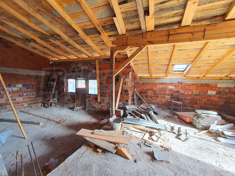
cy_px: 88
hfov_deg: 106.2
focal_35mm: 13
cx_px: 118
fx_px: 88
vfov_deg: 89.9
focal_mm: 1.8
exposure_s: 1/50
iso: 50
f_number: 2.2
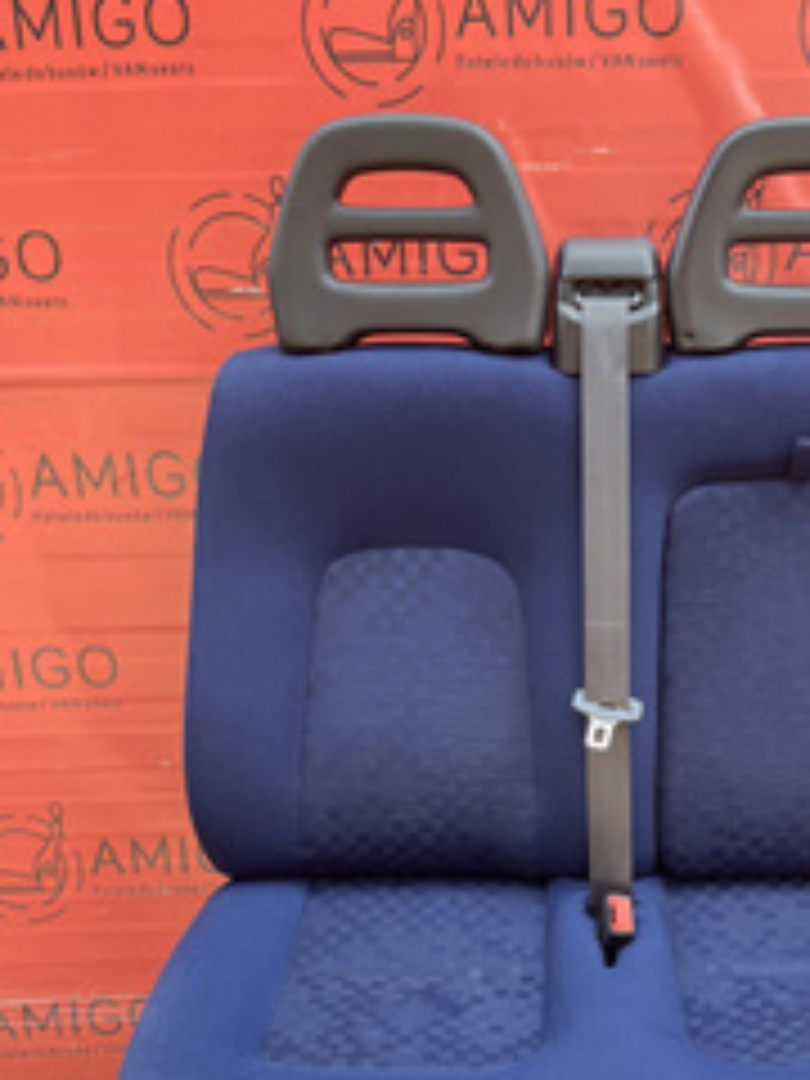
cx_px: 594
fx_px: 1217
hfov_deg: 36.1
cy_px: 747
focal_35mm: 39
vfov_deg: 46.9
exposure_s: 1/153
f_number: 1.6
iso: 64
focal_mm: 5.1
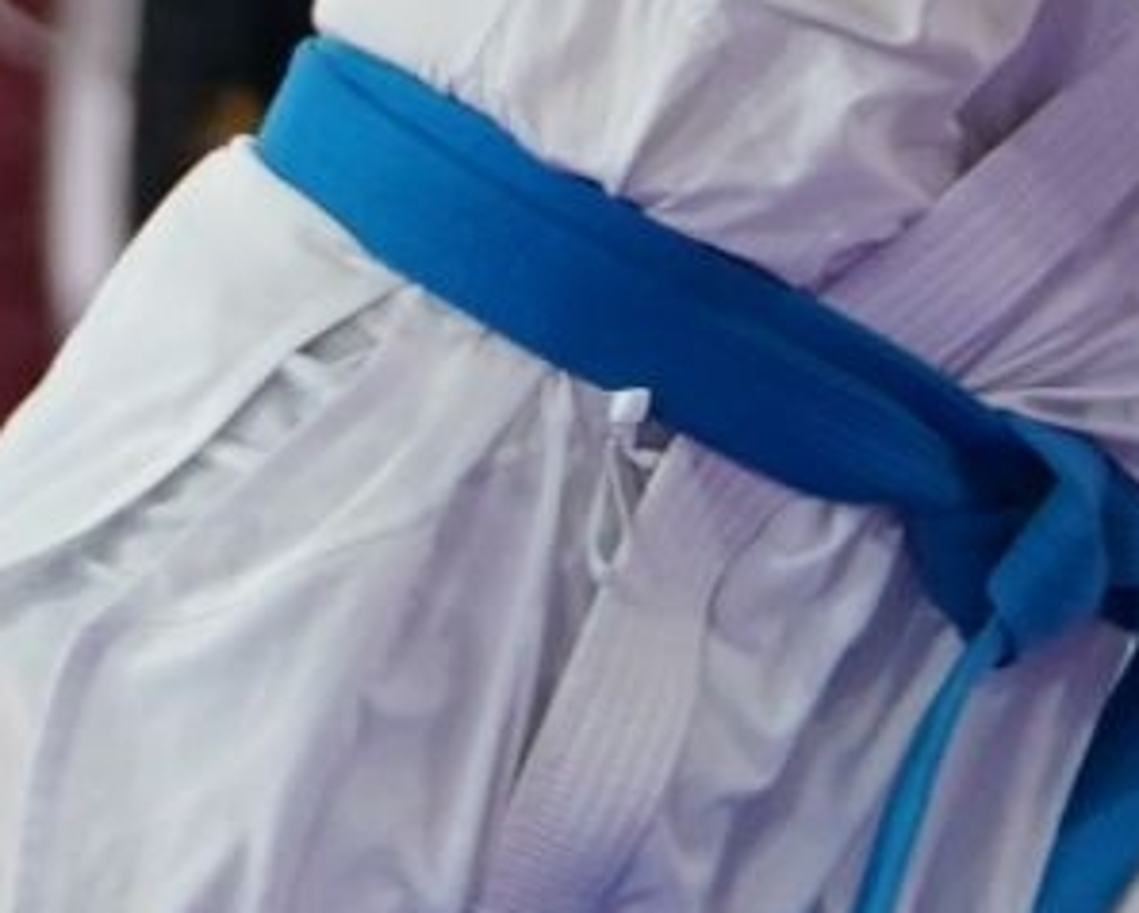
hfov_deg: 1.9
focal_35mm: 1041
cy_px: -499
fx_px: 35115
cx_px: 1875
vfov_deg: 1.5
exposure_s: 1/1000
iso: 1600
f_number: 2.8
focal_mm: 122
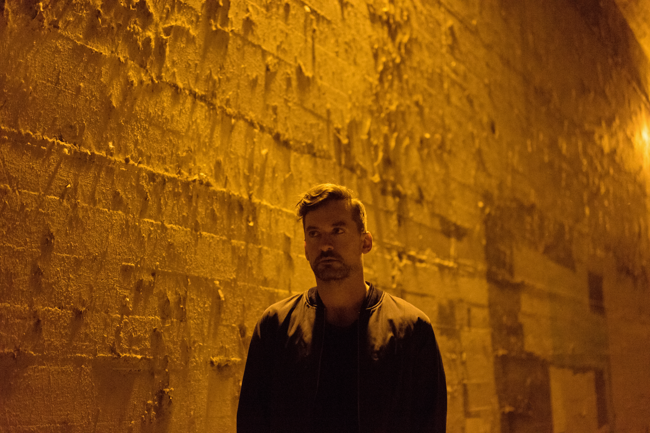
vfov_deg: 24.6
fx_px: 993
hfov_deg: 36.2
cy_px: 216
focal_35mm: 55
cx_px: 325
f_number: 2
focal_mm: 55
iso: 6400
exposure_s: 1/50
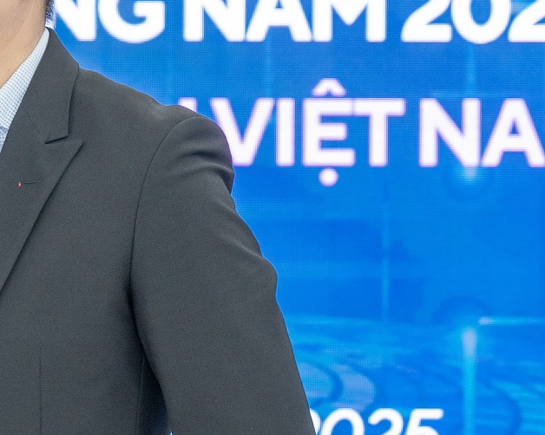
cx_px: -126
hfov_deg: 7.6
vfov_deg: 6.2
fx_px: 4047
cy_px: 220
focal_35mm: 251
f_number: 4
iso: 640
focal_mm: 56.3
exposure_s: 1/160
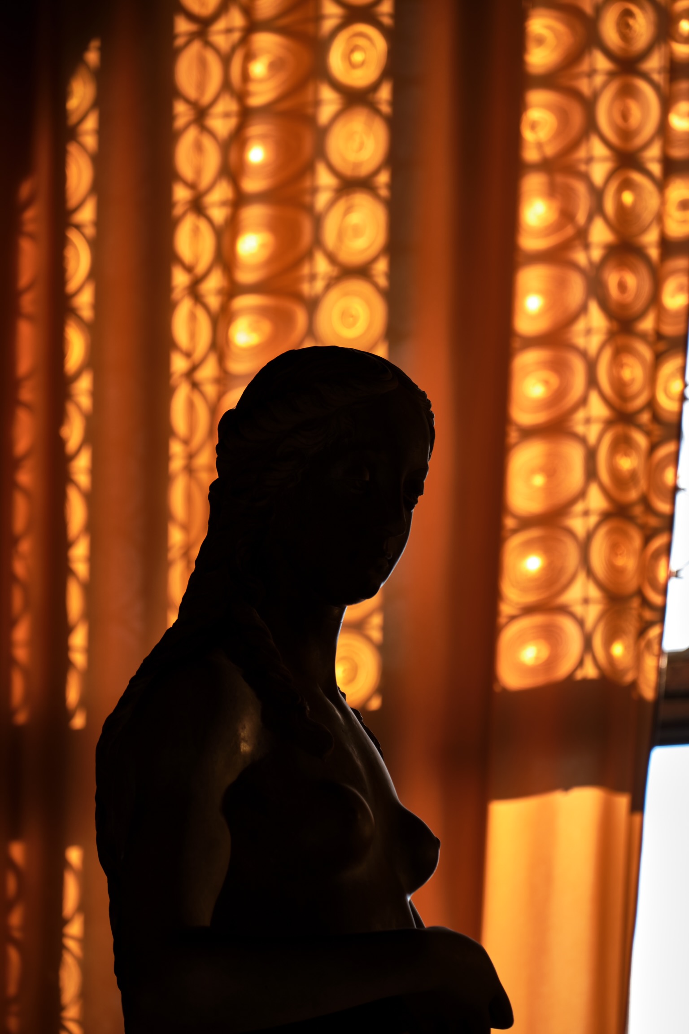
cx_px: 344
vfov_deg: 9.2
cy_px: 517
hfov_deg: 6.2
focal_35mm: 223
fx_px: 6401
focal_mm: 148.5
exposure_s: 1/125
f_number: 5
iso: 100
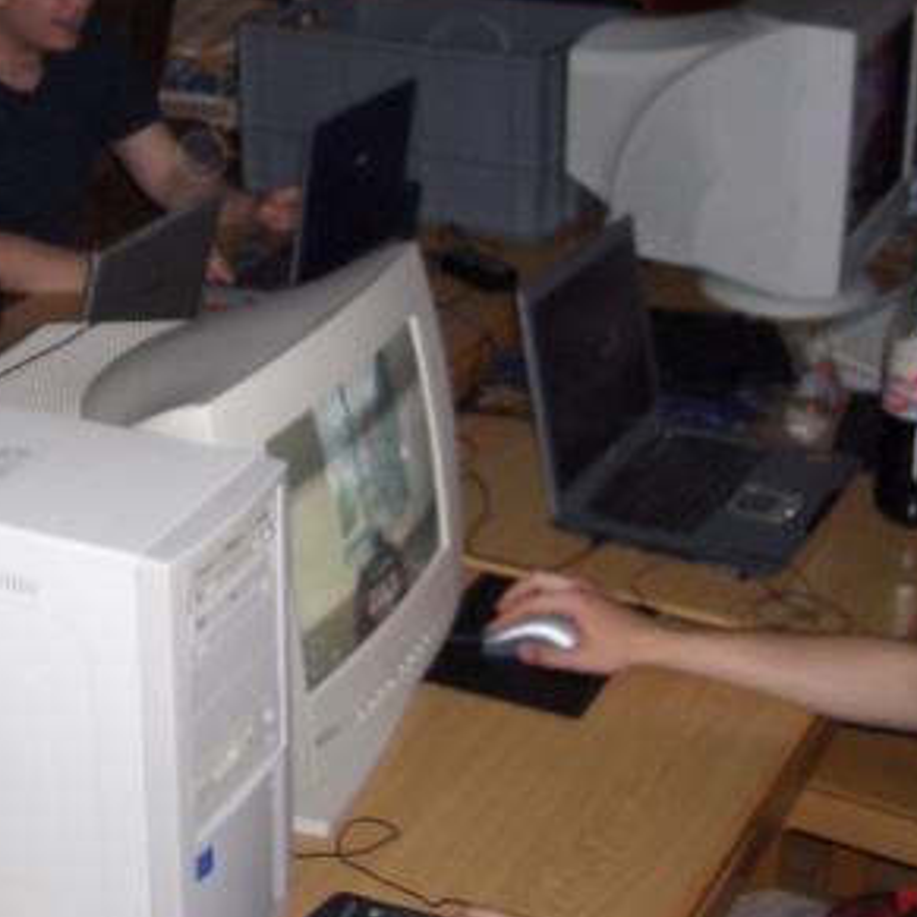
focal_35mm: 68
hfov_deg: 24.8
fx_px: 2038
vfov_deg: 25.0
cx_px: 151
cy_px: 211
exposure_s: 1/40
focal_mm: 5.8
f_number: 2.6
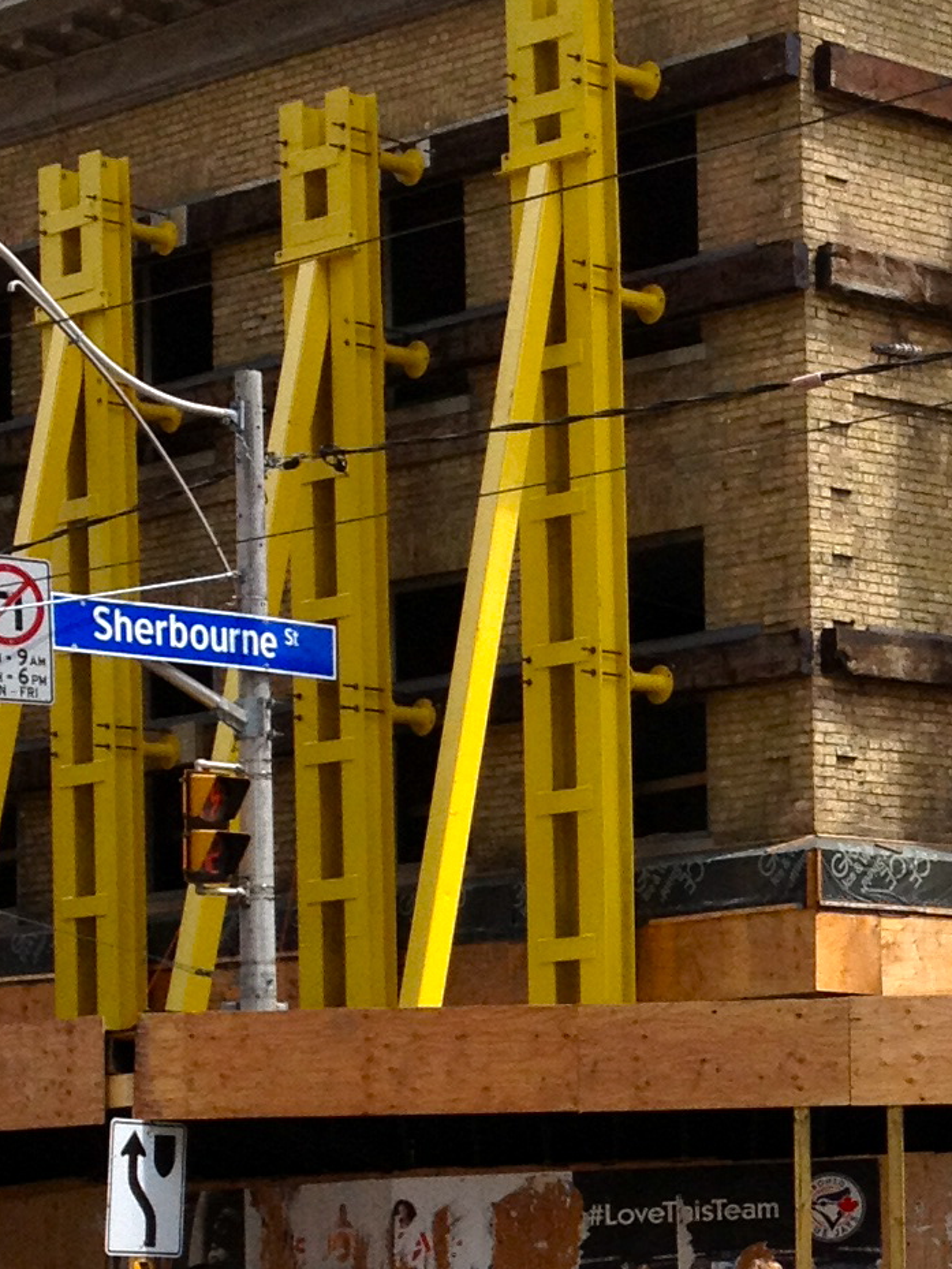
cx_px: 1097
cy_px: 1075
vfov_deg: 15.9
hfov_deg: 11.8
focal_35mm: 123
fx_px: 4509
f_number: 2.4
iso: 50
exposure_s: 1/951
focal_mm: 4.28
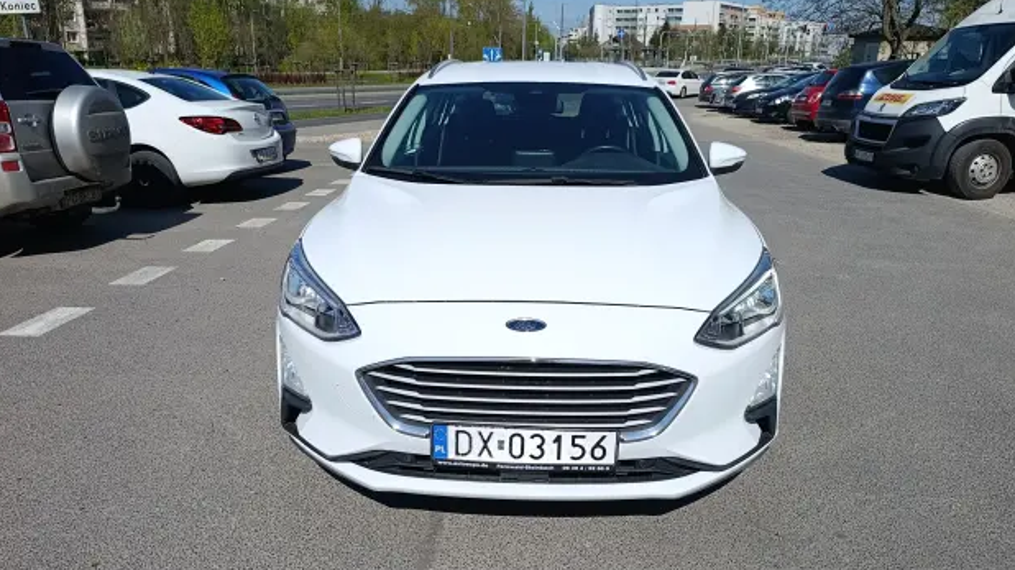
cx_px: 522
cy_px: 279
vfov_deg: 44.3
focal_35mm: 26
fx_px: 699
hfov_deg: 71.9
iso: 53
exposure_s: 1/1189
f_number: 1.65
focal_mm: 6.11
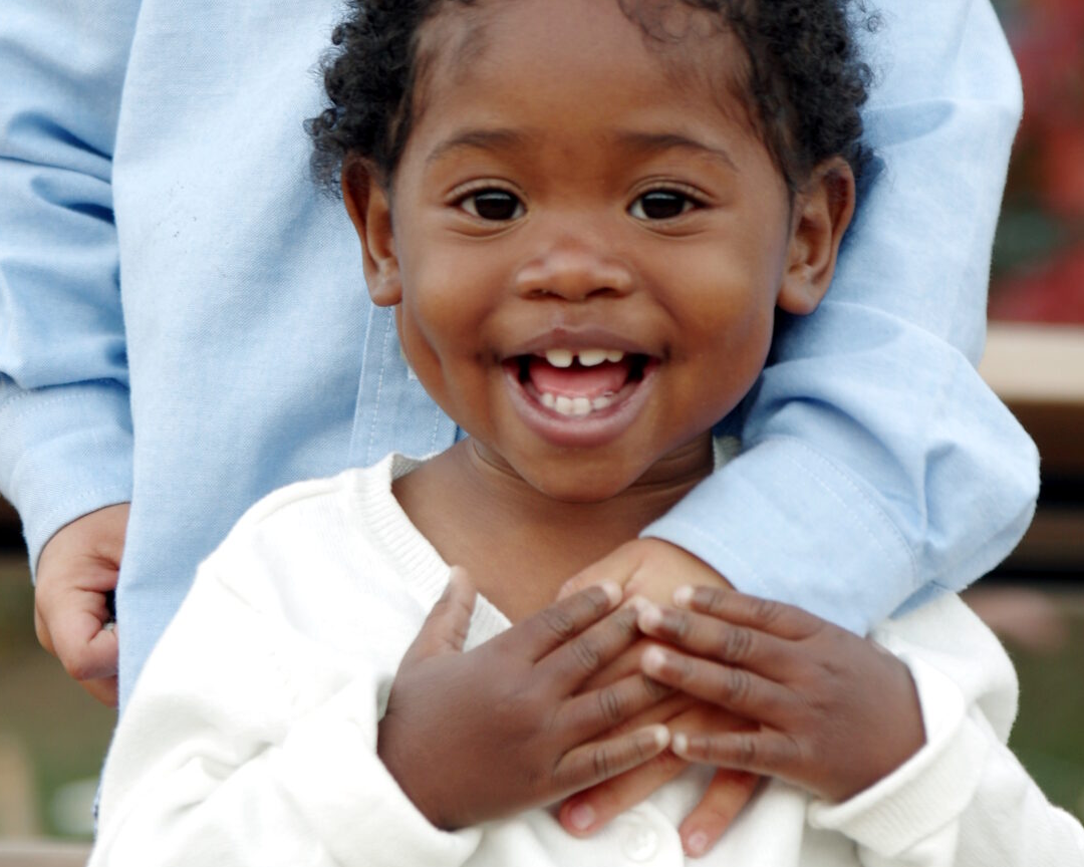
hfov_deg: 9.2
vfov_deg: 7.4
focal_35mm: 209
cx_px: 607
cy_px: 47
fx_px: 6705
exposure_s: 1/60
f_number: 2.8
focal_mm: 63
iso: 100
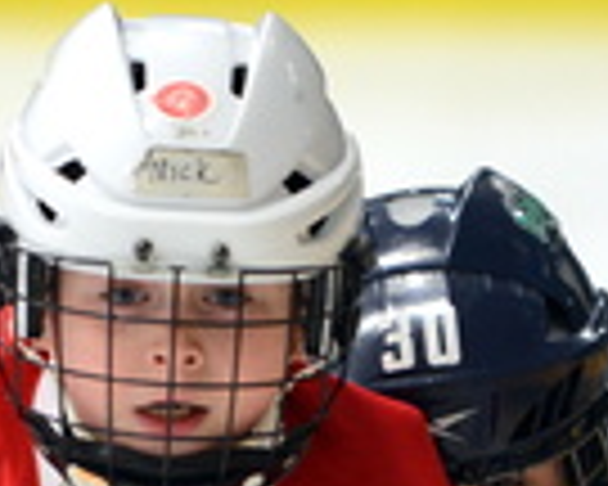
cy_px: 799
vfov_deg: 1.7
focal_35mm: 889
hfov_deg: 2.2
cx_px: 239
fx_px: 15997
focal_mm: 200
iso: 1600
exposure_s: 1/400
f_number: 2.8
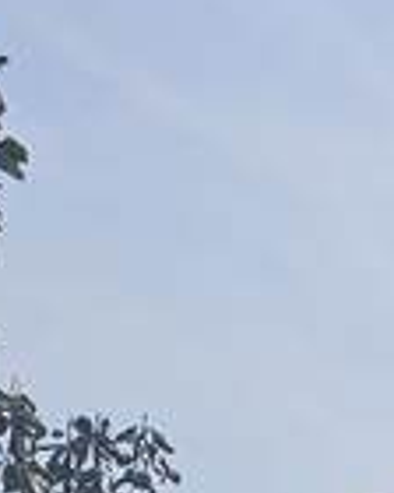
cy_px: 1479
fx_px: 2245
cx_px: 91
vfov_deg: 9.7
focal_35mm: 154
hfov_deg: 10.0
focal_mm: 6.3
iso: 12
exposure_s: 1/1279
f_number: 1.7
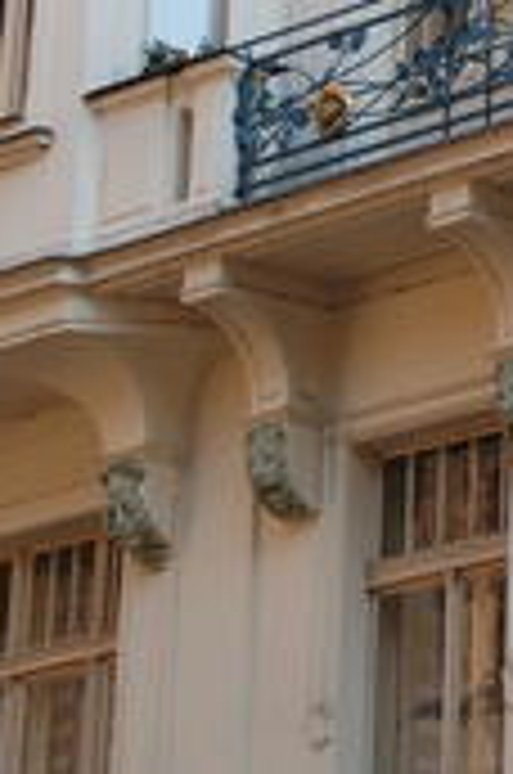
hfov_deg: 7.1
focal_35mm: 191
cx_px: 724
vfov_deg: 10.6
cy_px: -140
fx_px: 4099
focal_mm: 14.5
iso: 100
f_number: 3.5
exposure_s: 1/400
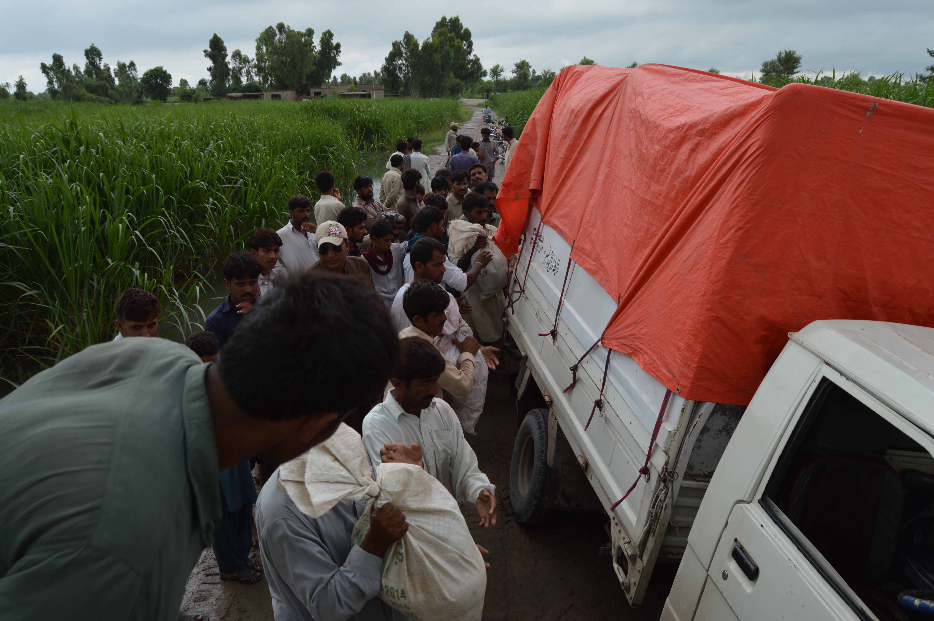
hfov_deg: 67.4
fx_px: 700
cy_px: 310
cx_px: 467
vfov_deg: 47.8
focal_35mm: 27
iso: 100
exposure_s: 1/200
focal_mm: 18
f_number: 7.1
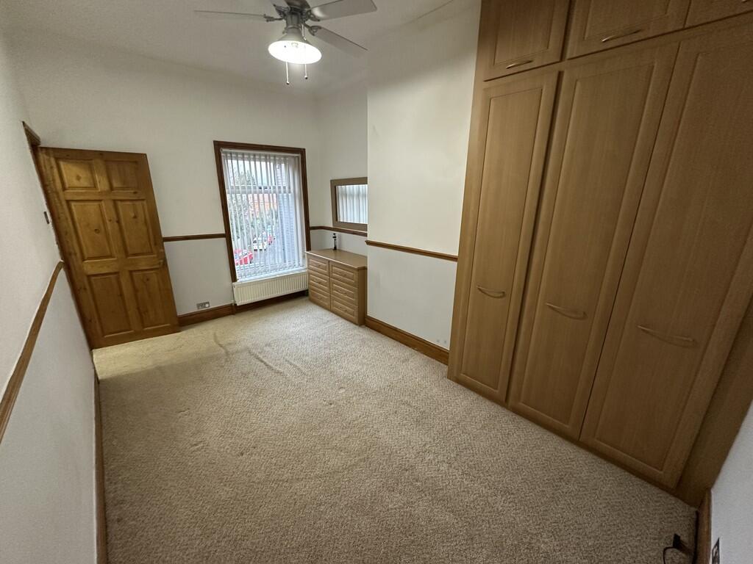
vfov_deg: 85.7
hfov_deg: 102.1
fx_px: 305
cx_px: 376
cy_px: 282
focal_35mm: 14
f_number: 2.2
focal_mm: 2.22
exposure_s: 1/50
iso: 320
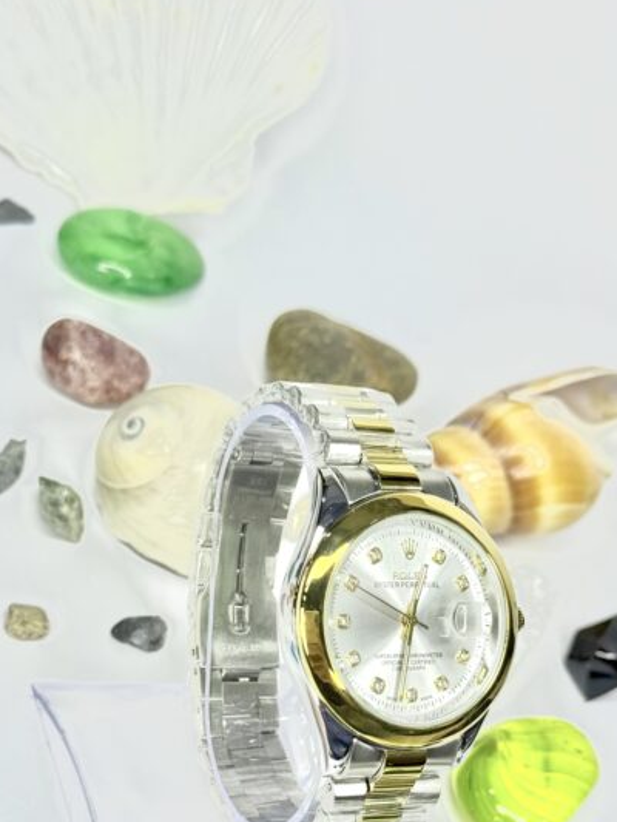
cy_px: 600
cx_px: 253
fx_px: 1710
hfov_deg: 20.4
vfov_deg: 26.7
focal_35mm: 72
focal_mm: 6.76
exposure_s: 1/349
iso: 80
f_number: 1.78
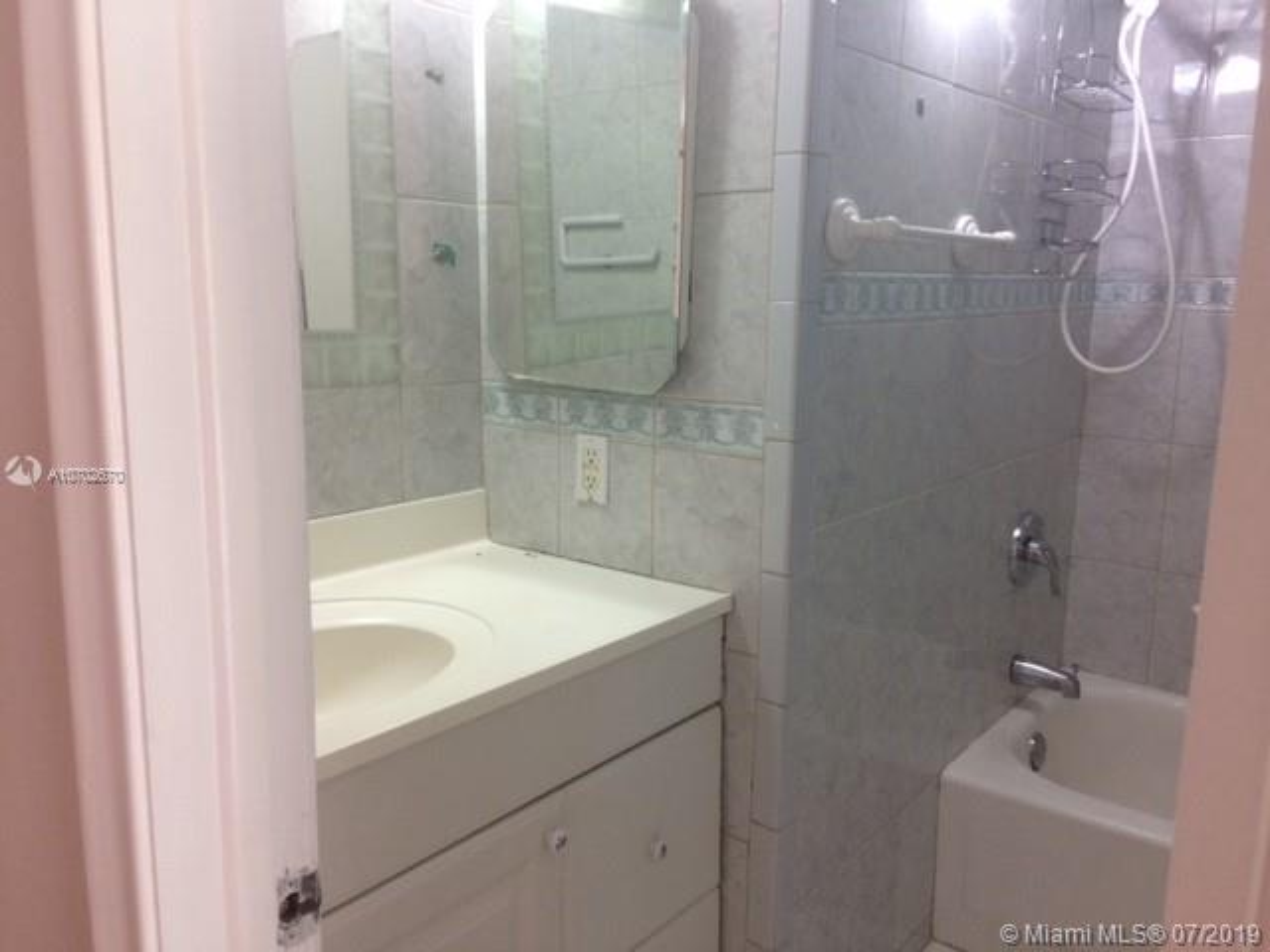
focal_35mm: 29
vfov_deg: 48.2
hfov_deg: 61.7
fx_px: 1064
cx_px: 635
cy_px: 476
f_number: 2.2
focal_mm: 4.15
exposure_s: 1/30
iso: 80
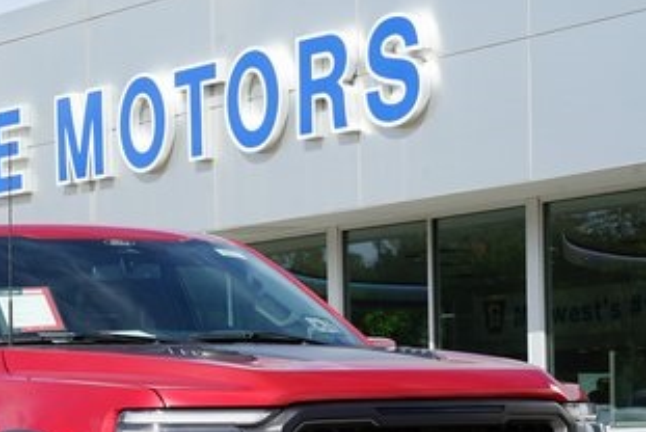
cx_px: 89
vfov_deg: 9.4
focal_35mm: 146
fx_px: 2622
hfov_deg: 13.9
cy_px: 423
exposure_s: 1/100
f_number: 13
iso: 100
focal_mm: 71
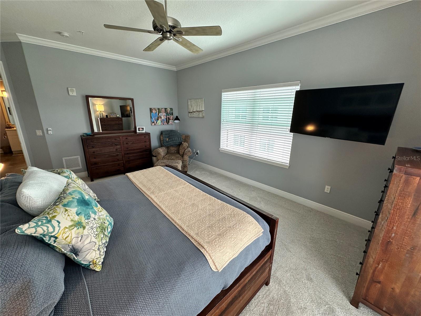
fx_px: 170
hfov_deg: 102.1
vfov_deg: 85.7
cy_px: 158
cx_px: 210
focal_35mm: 14
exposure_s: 1/120
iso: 64
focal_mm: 2.22
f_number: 2.2
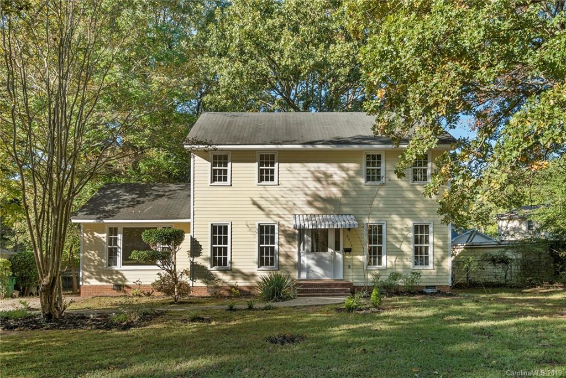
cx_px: 283
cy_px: 189
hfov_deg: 60.3
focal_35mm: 31
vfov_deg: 42.3
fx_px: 487
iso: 100
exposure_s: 1/45
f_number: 8
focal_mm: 31
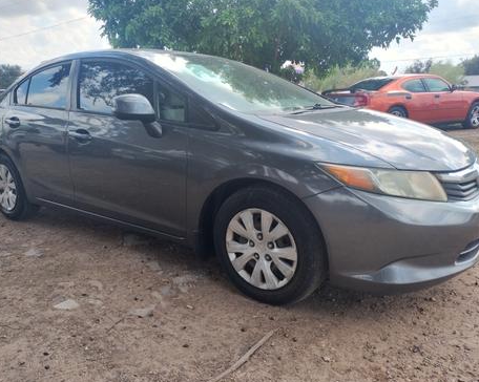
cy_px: 191
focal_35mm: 27
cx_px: 225
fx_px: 382
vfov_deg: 53.1
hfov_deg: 64.1
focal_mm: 4.71
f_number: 1.7
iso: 100
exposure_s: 1/1486
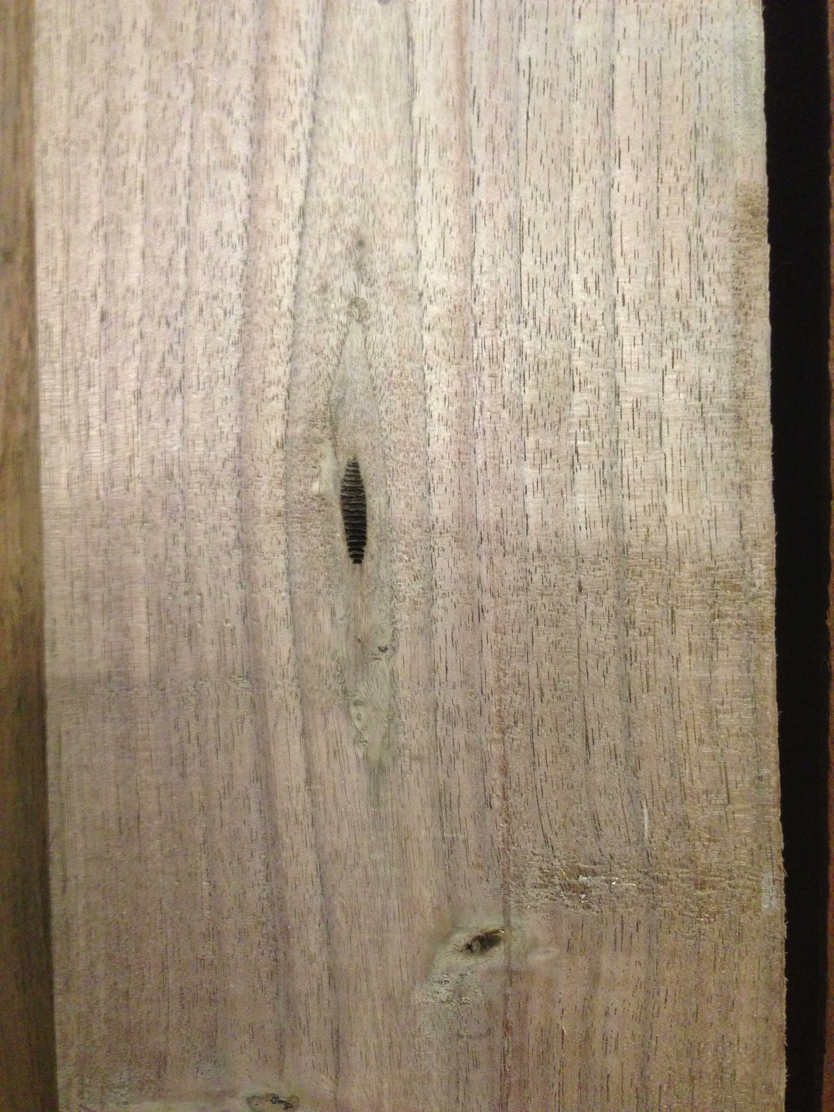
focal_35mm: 33
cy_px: 556
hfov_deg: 42.9
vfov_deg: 55.4
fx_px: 1060
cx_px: 417
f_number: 2.4
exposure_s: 1/20
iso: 320
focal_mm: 4.13
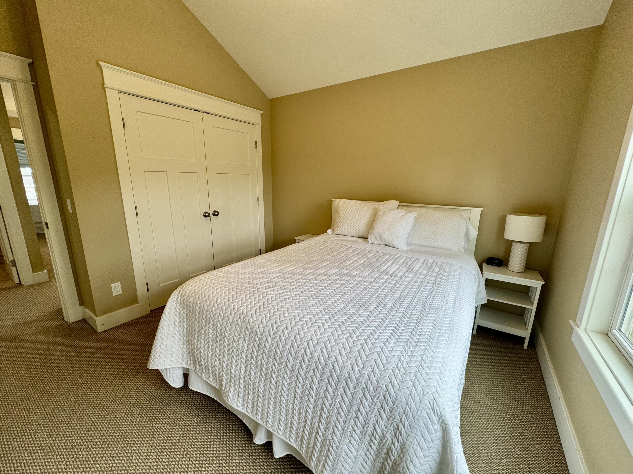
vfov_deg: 85.7
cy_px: 237
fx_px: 256
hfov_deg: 102.1
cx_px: 316
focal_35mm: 14
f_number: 2.2
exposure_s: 1/120
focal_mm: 2.22
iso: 80
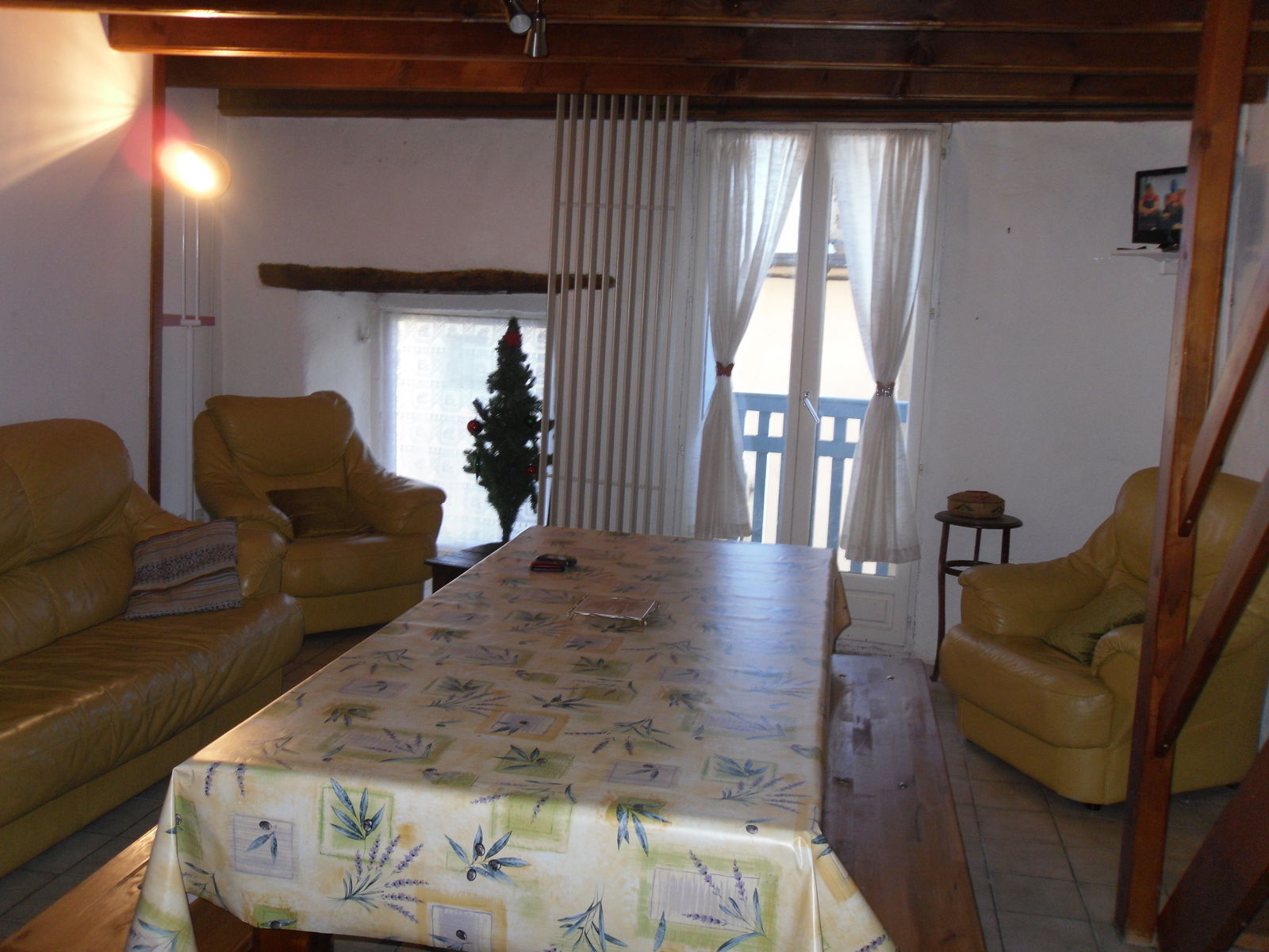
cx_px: 634
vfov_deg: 40.7
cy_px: 476
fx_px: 1283
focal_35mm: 35
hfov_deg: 52.6
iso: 100
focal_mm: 6.3
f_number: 3.5
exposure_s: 1/45
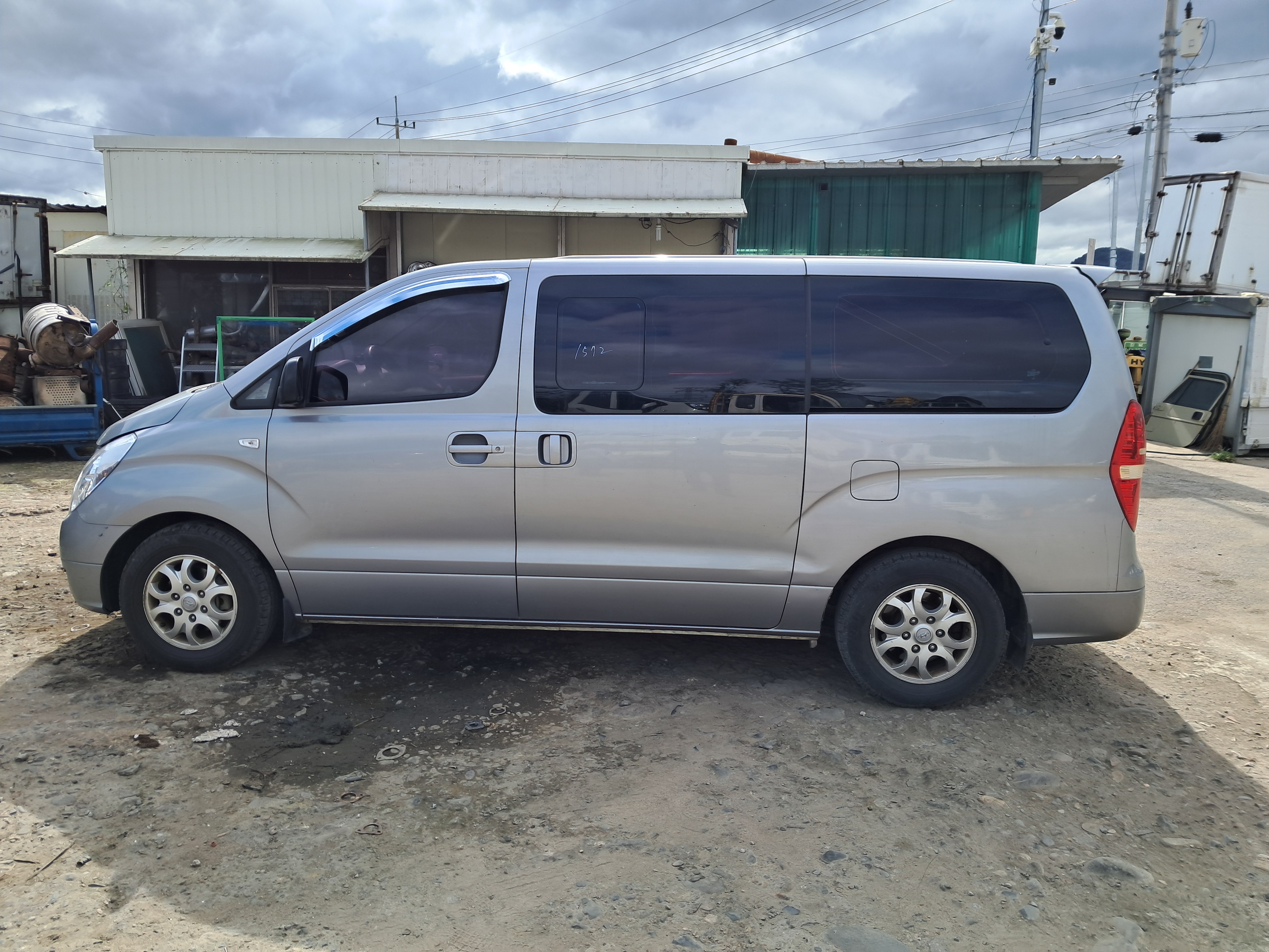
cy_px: 476
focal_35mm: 27
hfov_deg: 65.3
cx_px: 634
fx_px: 990
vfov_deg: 51.4
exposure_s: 1/533
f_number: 1.8
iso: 50
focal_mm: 4
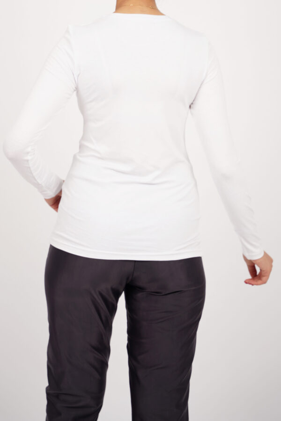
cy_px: 210
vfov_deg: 28.8
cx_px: 140
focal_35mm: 70
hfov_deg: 19.5
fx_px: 820
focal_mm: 70
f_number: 2.8
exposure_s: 1/250
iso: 100
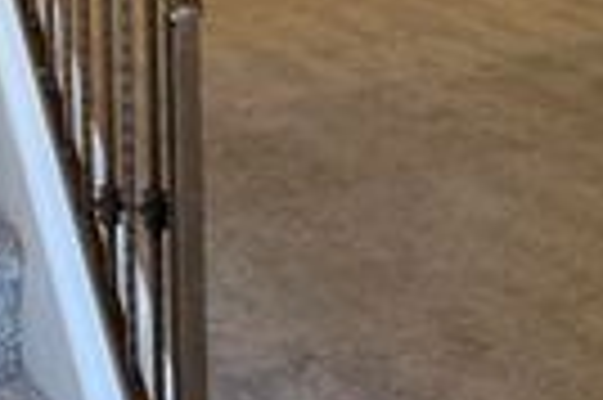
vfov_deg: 13.4
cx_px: 405
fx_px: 1556
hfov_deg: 21.8
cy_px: -276
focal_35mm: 93
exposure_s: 1/120
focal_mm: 6.76
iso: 160
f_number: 1.78
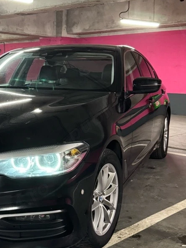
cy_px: 124
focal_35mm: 54
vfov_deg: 35.6
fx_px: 387
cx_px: 32
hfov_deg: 26.4
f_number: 1.78
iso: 800
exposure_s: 1/50
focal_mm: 6.76
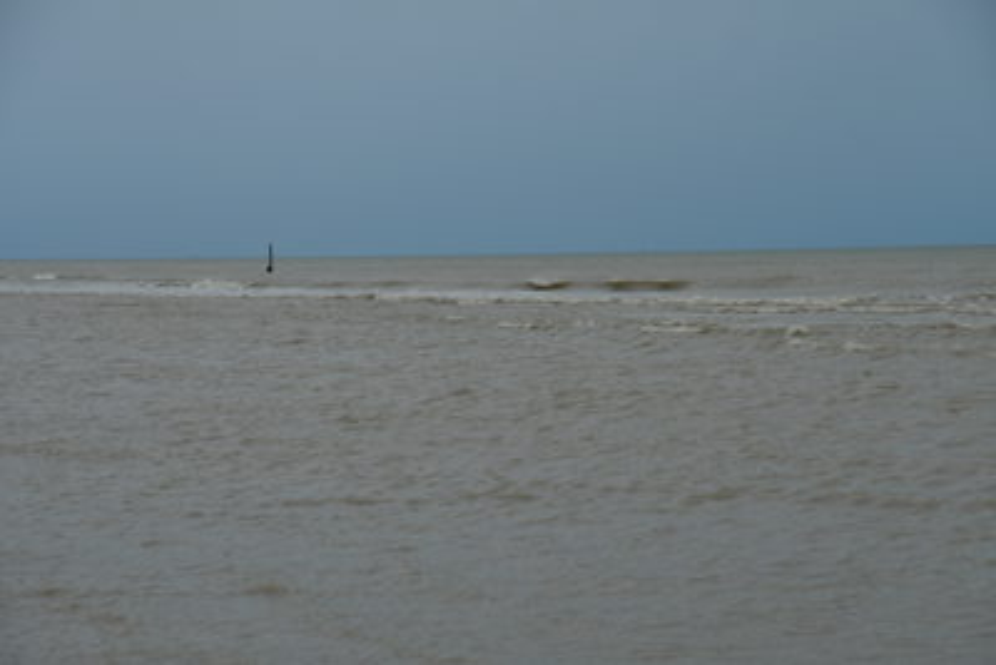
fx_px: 3238
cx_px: 498
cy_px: 332
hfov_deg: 17.5
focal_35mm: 117
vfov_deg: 11.7
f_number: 5.3
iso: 320
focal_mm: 78
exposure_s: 1/125
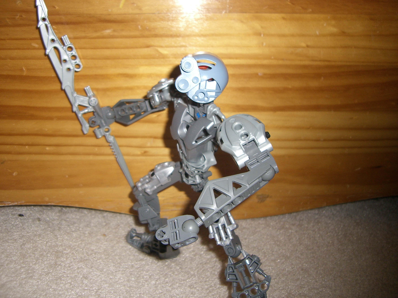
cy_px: 149
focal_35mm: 38
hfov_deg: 49.0
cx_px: 199
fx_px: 437
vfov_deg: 37.7
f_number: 2.7
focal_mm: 6.2
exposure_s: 1/60
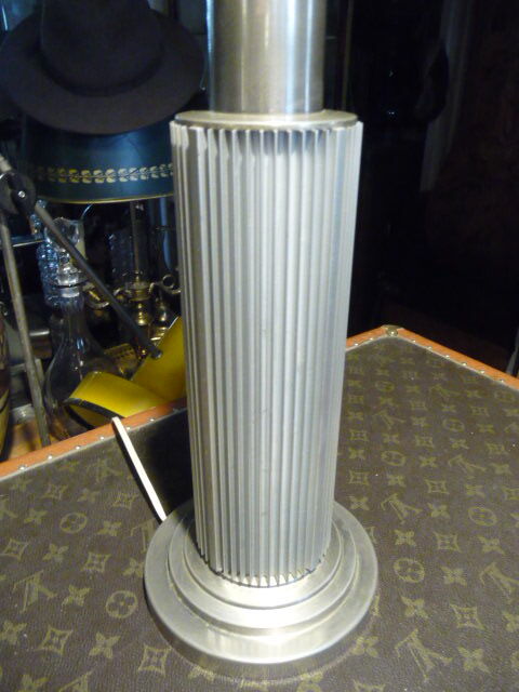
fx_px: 560
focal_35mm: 28
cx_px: 260
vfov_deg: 63.4
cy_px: 346
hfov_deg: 49.7
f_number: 3.3
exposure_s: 1/20
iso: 800
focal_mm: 4.7
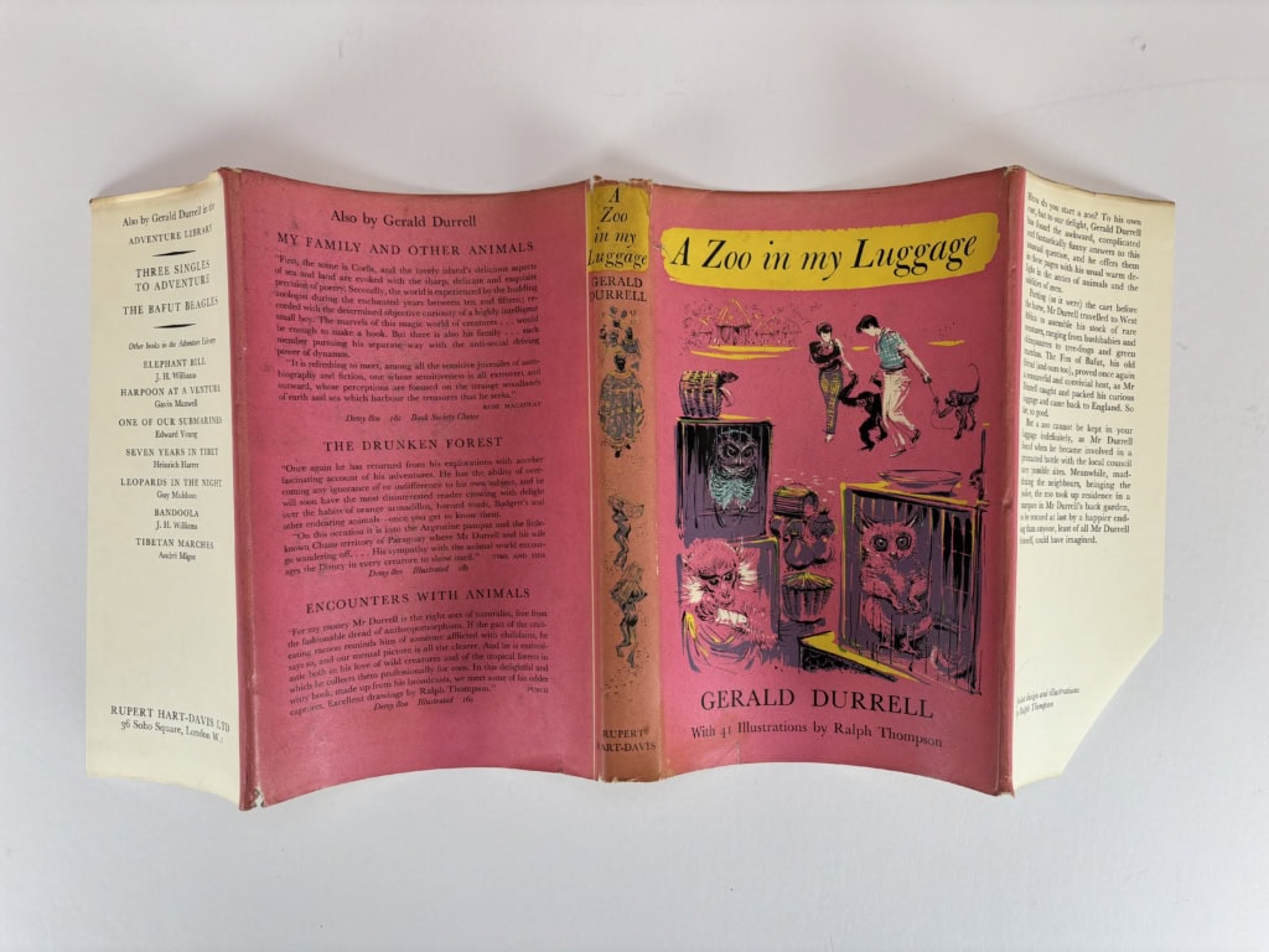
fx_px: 953
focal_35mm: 26
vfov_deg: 53.1
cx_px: 634
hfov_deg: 67.3
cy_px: 476
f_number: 1.6
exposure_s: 1/121
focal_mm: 6
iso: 40
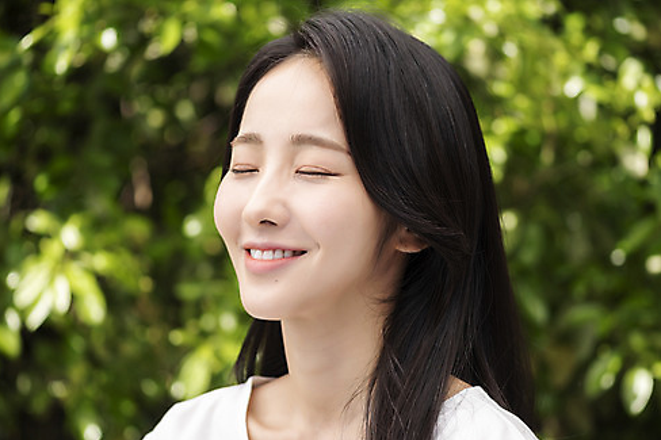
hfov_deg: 15.9
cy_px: 260
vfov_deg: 10.6
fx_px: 2368
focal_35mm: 129
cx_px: 370
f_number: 4
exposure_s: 1/400
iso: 100
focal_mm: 105
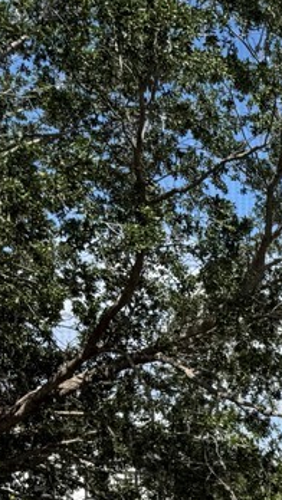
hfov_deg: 13.1
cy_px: 517
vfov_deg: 25.9
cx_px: 600
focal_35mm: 77
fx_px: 1023
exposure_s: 1/2959
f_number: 1.78
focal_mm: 6.76
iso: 80
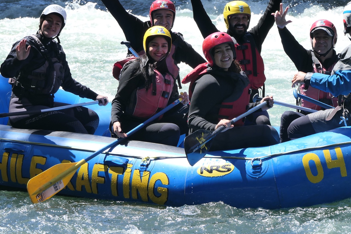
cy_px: 73
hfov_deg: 9.4
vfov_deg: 6.2
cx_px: 219
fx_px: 2145
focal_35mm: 220
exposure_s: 1/400
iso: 200
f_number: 5.6
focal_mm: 55.6
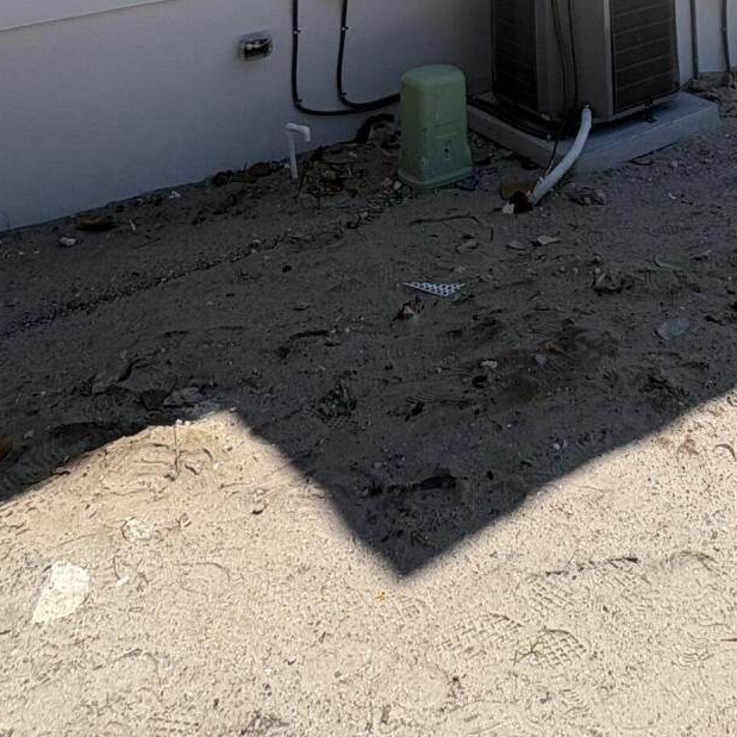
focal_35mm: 40
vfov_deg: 28.8
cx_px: 554
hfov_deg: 40.7
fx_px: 964
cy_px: -337
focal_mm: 2.22
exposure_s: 1/1346
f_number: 2.2
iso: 50
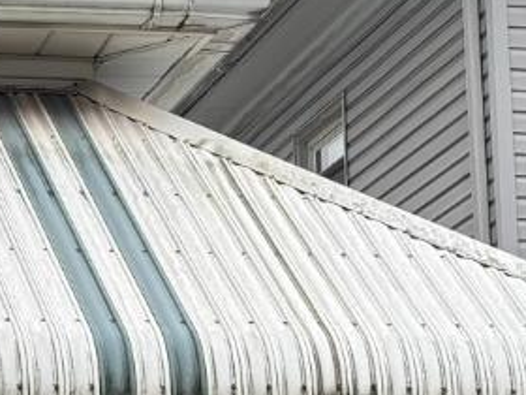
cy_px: 399
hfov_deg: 10.2
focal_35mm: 190
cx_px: -118
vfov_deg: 7.8
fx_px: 2887
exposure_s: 1/276
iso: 50
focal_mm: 5.96
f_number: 1.6
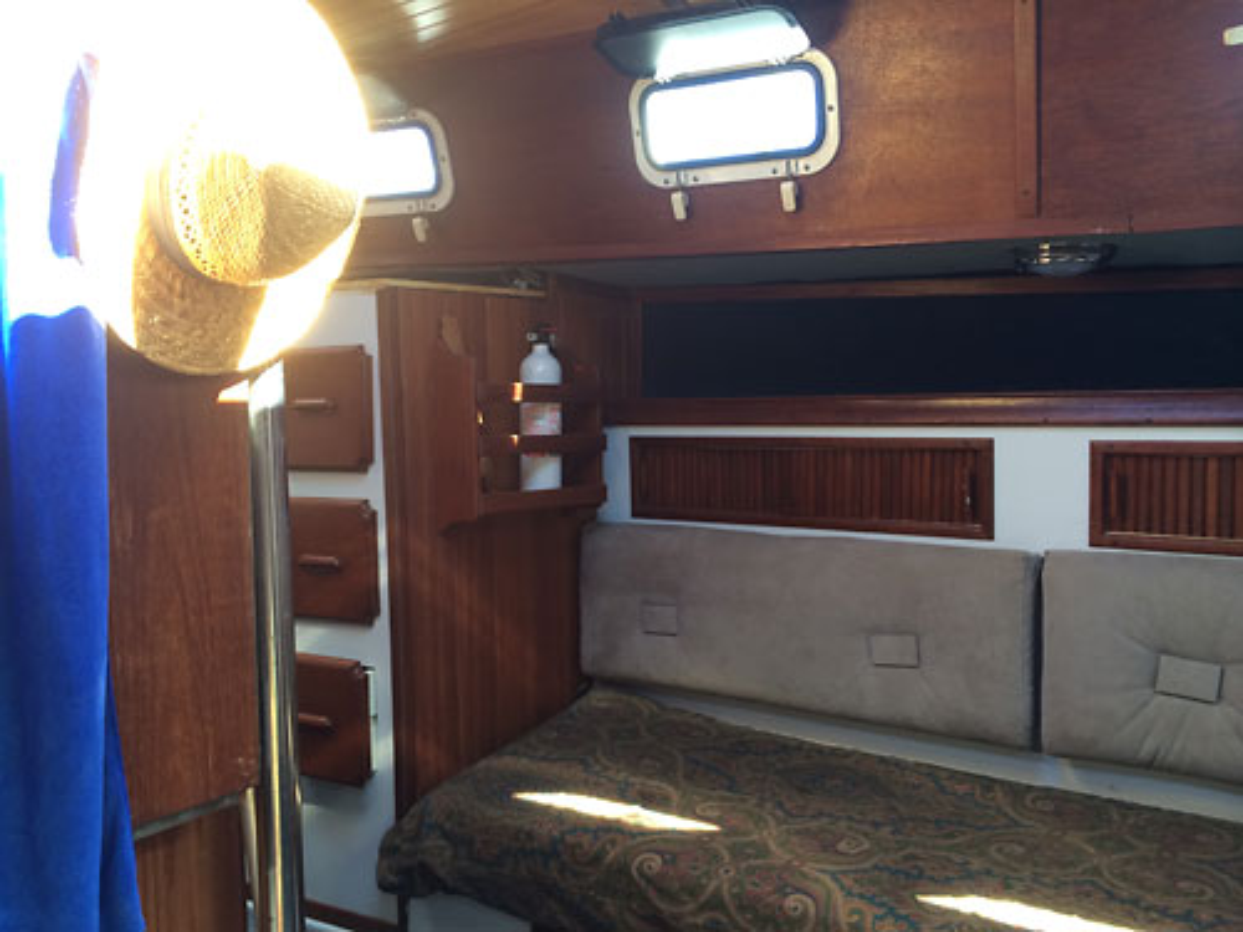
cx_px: 622
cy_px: 466
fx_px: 1077
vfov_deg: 46.8
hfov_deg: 60.0
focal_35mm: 30
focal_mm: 4.12
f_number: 2.2
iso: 40
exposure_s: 1/30
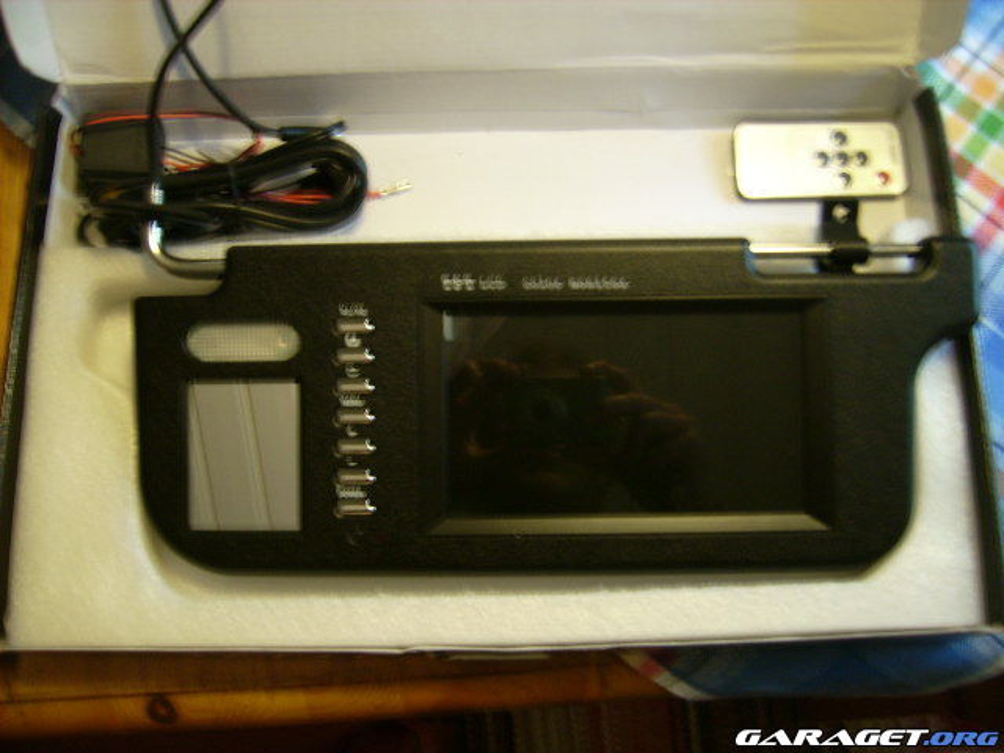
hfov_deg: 52.6
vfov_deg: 40.7
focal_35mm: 35
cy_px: 376
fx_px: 1015
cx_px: 502
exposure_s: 1
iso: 50
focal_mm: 5.95
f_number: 2.8
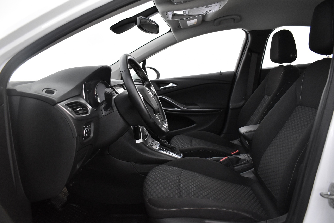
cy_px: 112
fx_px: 251
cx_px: 167
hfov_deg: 67.3
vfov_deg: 48.0
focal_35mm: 27
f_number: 3.5
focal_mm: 18
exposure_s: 1/30
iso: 3200
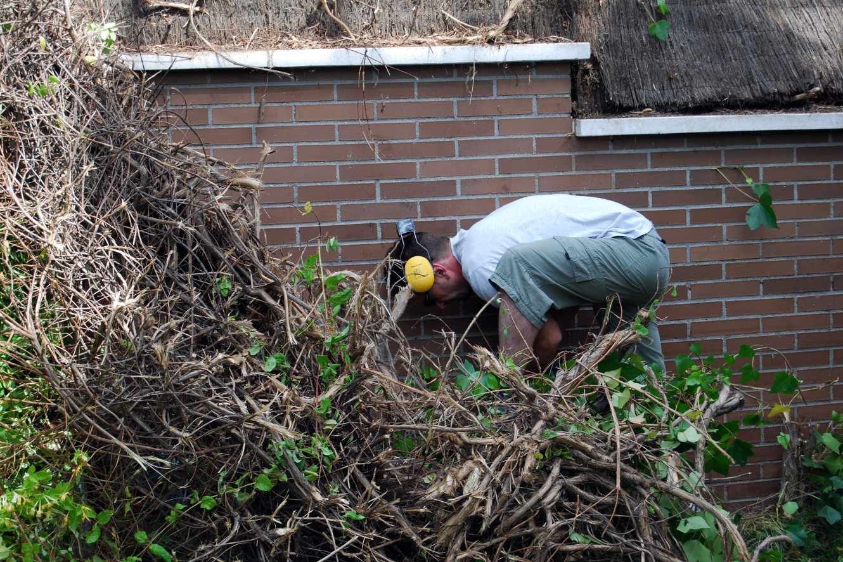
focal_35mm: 84
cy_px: 284
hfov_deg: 24.3
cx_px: 421
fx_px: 1955
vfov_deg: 16.3
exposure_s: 1/125
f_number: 5.6
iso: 140
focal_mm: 55
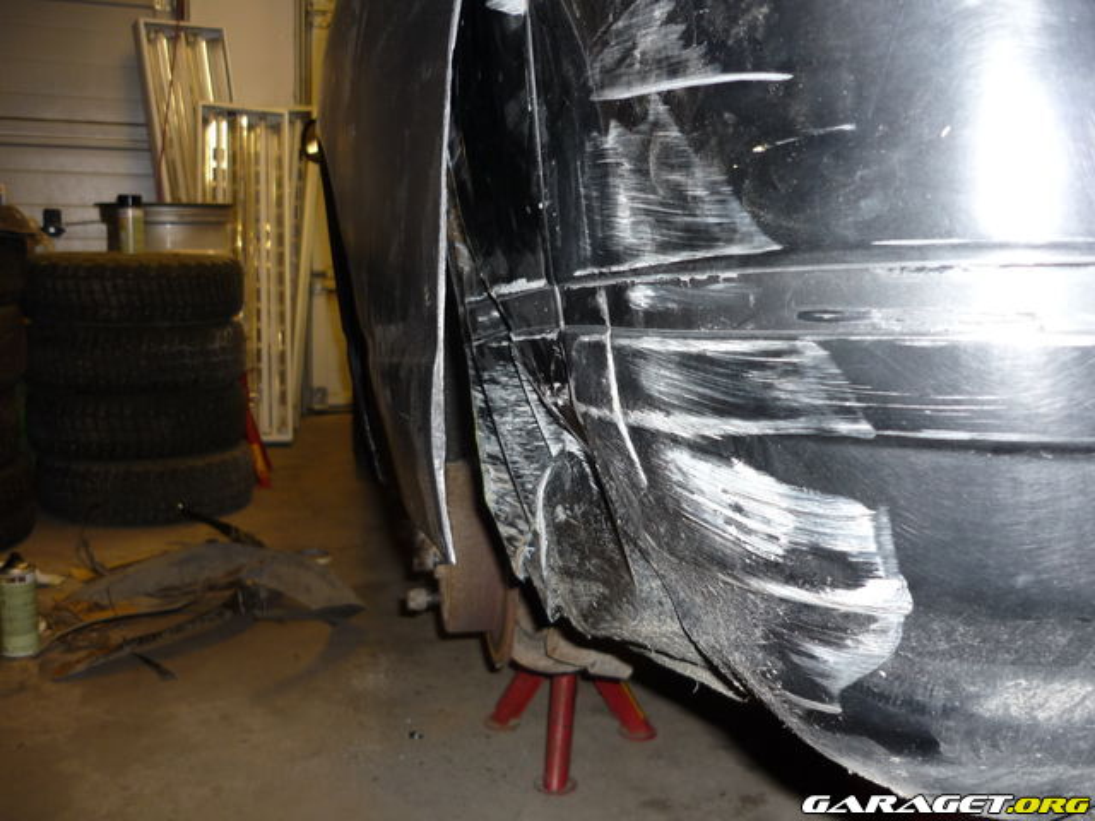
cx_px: 548
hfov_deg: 55.4
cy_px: 410
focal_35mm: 33
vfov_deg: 42.9
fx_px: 1044
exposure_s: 1/30
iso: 100
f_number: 2.8
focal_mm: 5.5
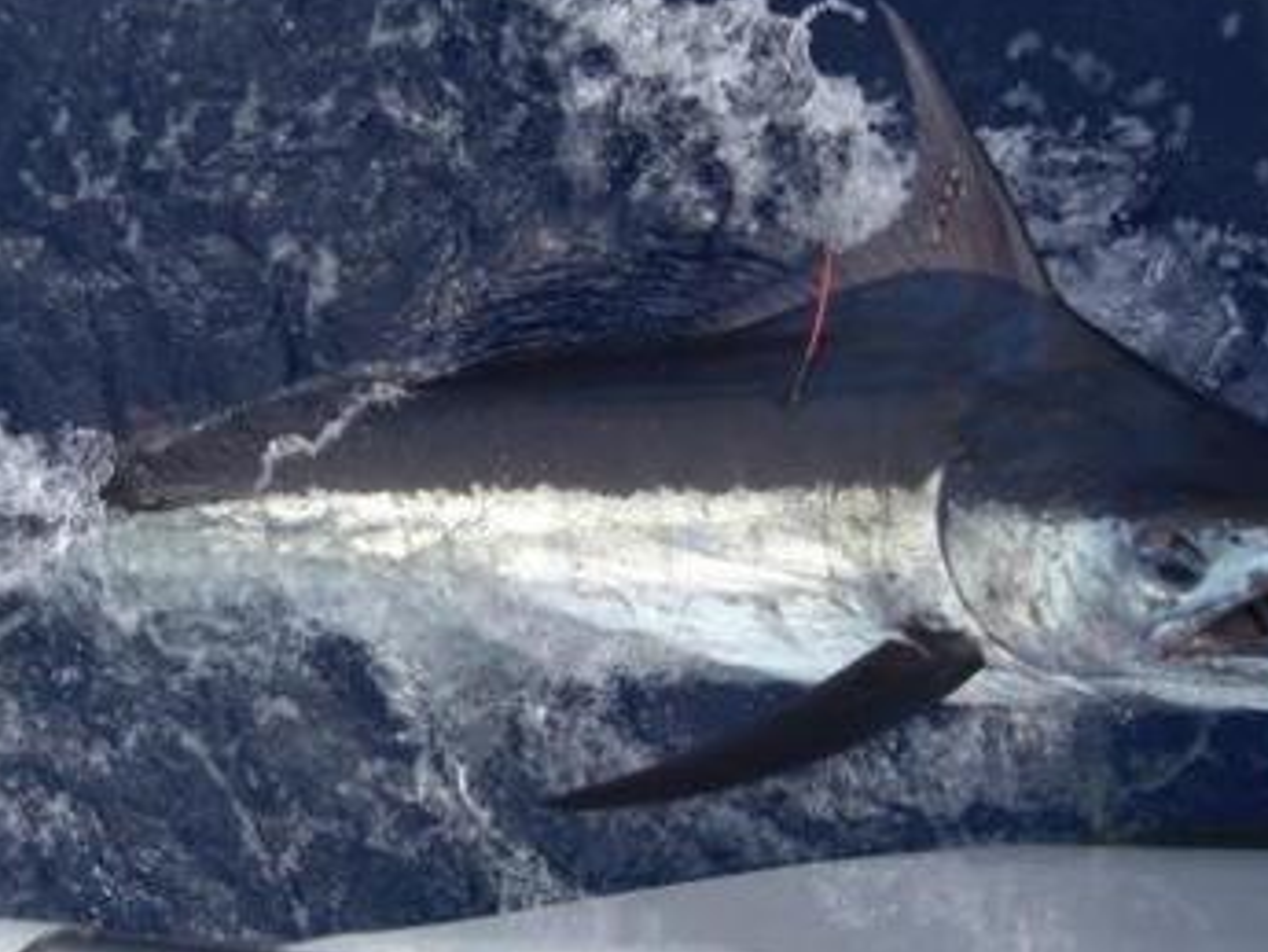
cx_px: 636
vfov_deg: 32.9
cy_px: 511
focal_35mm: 44
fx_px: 1612
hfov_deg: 42.9
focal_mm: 7.9
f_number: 4
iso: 80
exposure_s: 1/640
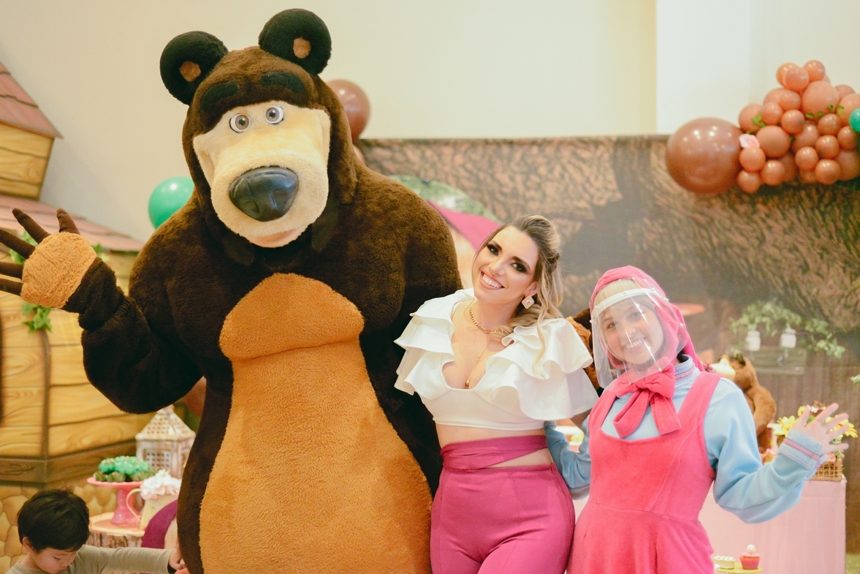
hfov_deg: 38.9
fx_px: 1218
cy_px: 286
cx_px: 423
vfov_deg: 26.5
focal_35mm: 51
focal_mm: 50
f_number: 2.2
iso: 6400
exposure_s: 1/800
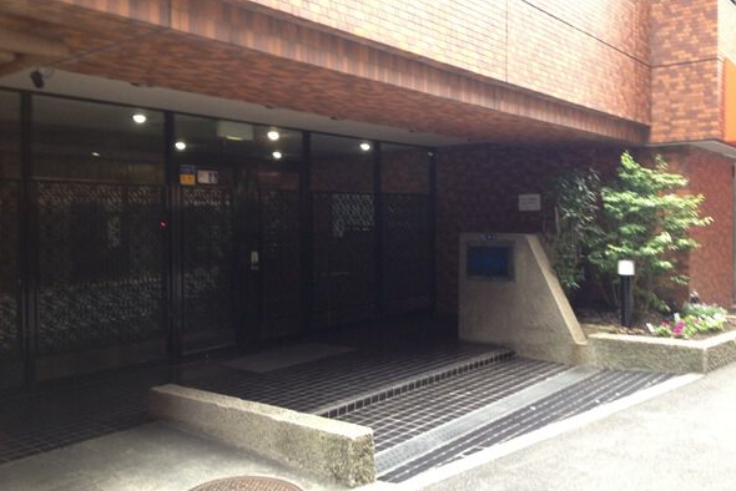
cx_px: 373
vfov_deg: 36.0
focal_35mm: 37
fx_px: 757
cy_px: 233
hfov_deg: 51.9
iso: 50
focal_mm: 4.28
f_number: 2.4
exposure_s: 1/30
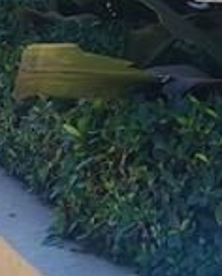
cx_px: 339
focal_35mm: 191
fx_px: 1565
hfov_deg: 7.9
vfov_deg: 9.9
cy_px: -64
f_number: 1.7
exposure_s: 1/727
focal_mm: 5.24
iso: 50
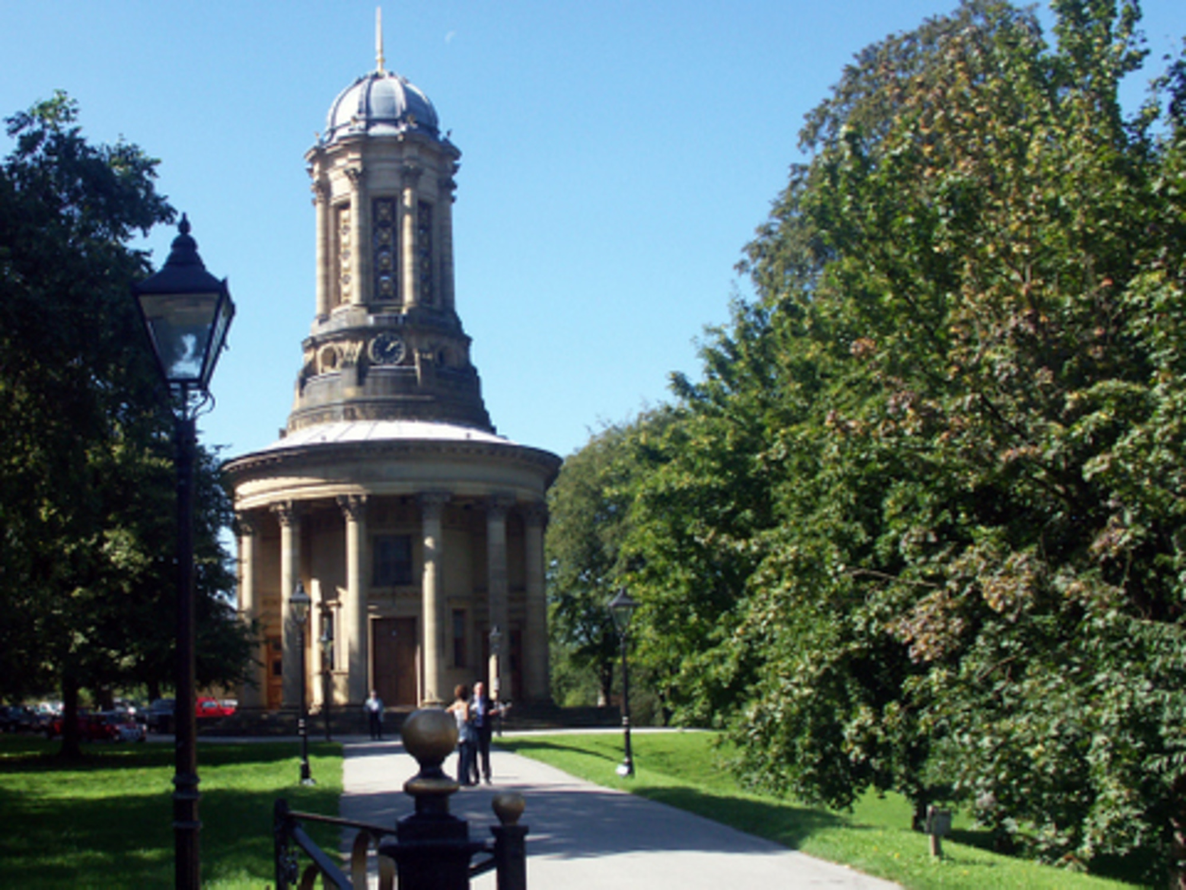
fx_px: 1131
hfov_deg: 55.4
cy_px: 445
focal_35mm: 33
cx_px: 593
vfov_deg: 42.9
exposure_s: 1/250
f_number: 6.3
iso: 100
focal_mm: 8.54
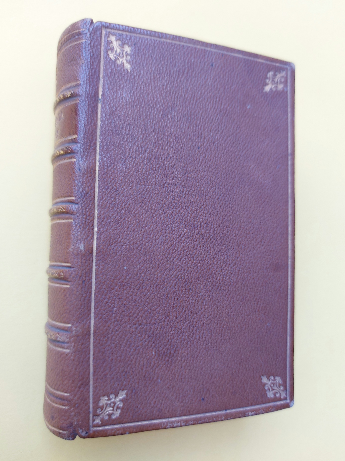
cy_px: 230
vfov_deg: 71.6
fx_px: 319
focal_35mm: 24
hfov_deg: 56.8
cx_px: 172
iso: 64
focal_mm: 5.23
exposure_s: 1/50
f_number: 1.8
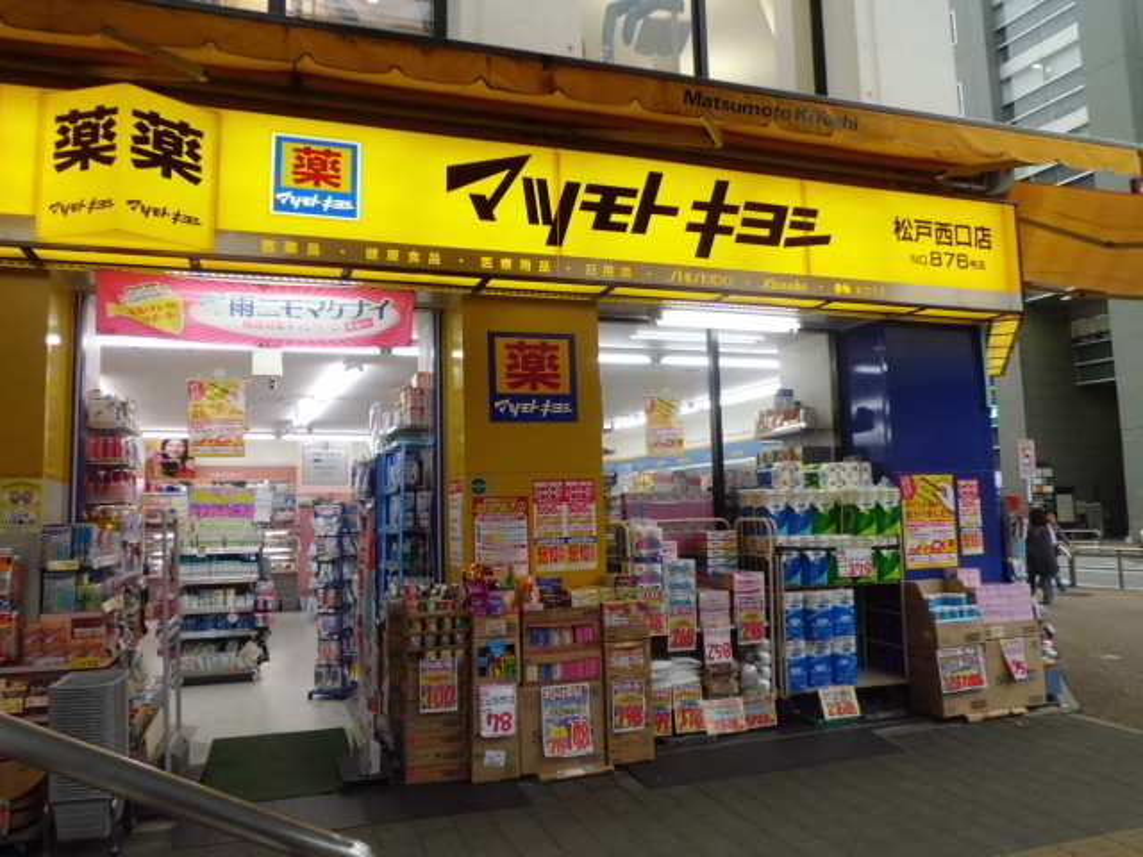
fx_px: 859
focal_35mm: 26
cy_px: 428
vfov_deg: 53.1
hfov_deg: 67.3
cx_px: 572
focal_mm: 4.7
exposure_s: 1/80
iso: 100
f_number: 2.8
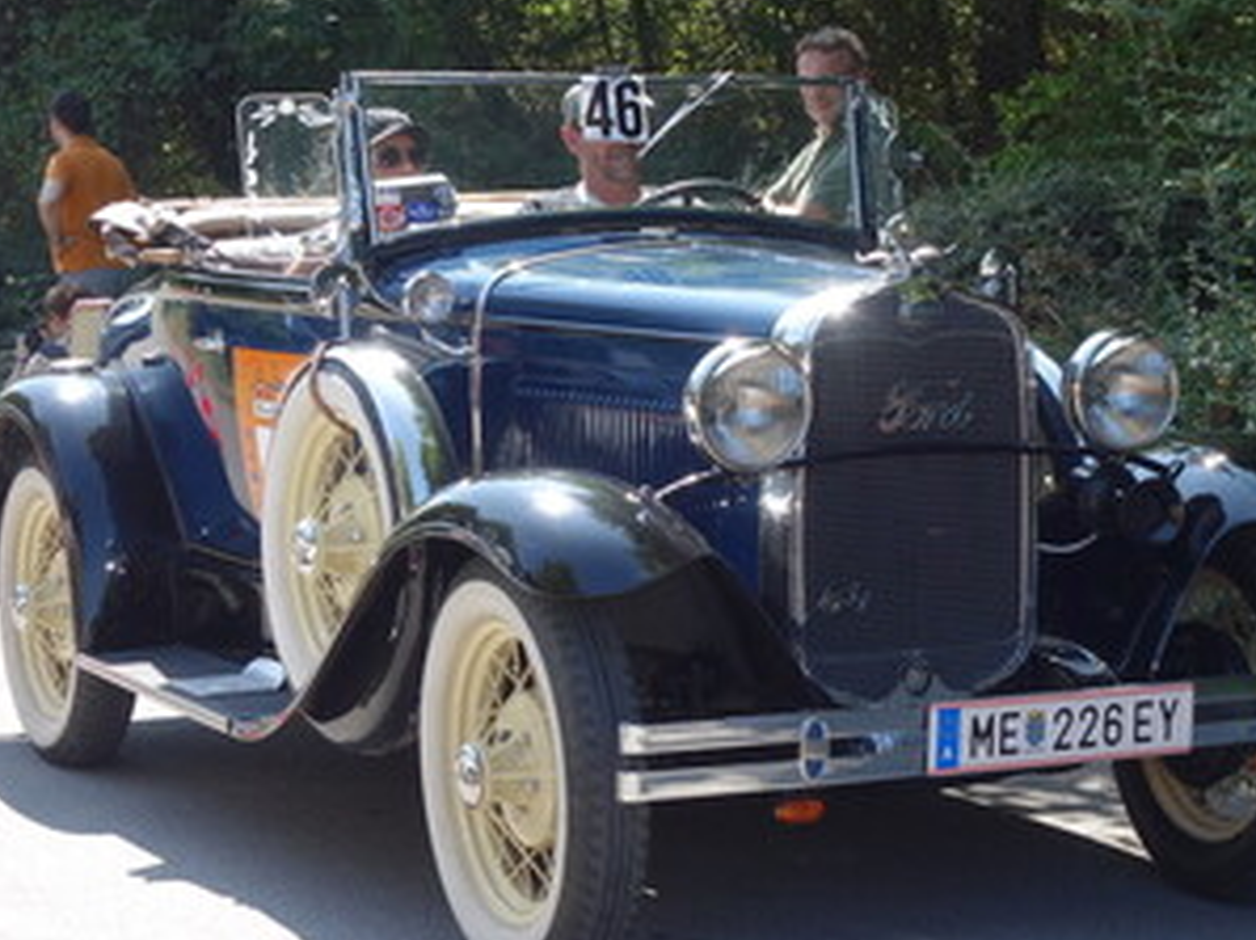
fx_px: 3444
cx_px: 944
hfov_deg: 20.5
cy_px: 405
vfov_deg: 15.5
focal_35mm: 95
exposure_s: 1/250
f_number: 5.6
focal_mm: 18.02
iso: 250
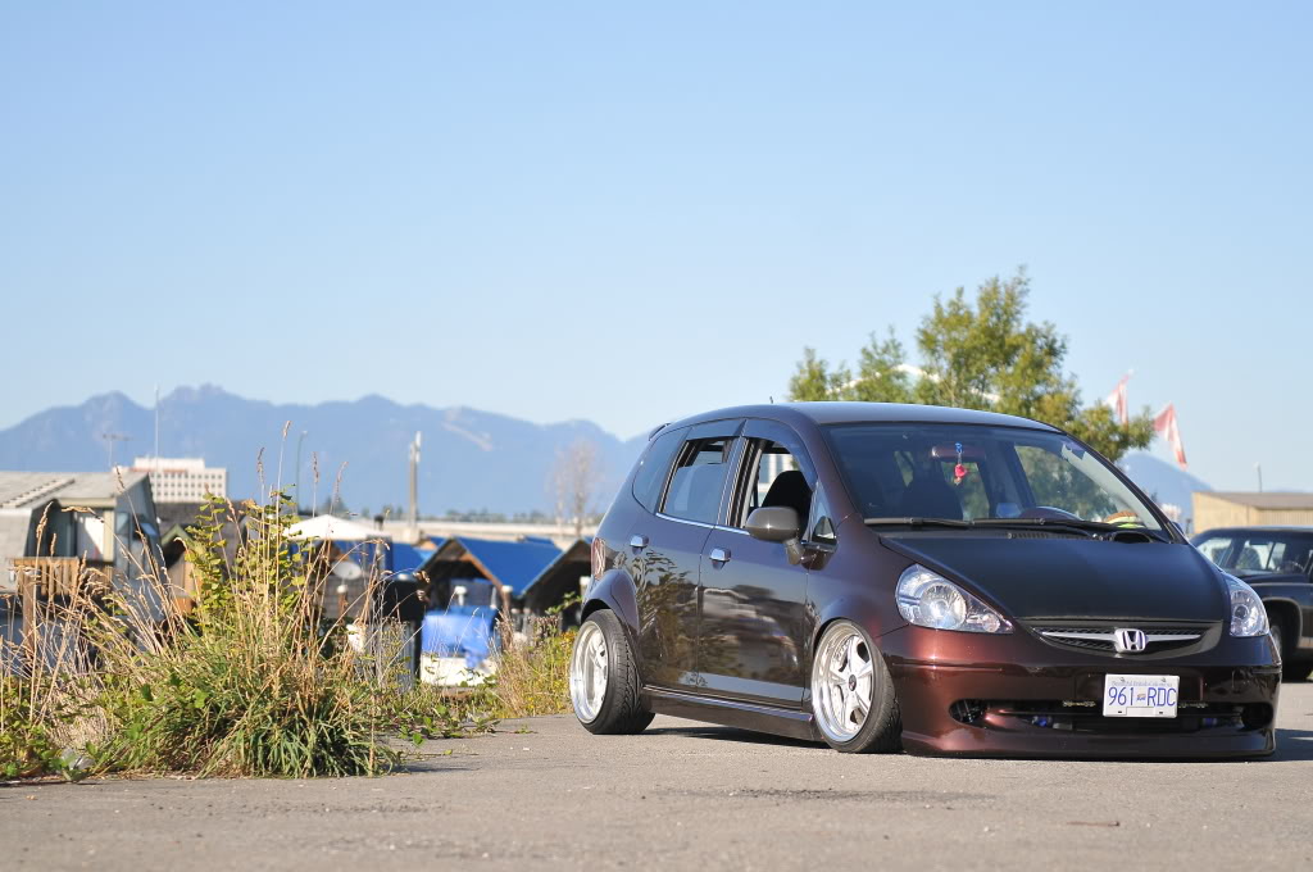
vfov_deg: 13.0
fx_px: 3825
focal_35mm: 105
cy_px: 436
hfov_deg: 19.5
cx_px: 656
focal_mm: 70
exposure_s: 1/4000
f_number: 2.8
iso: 400
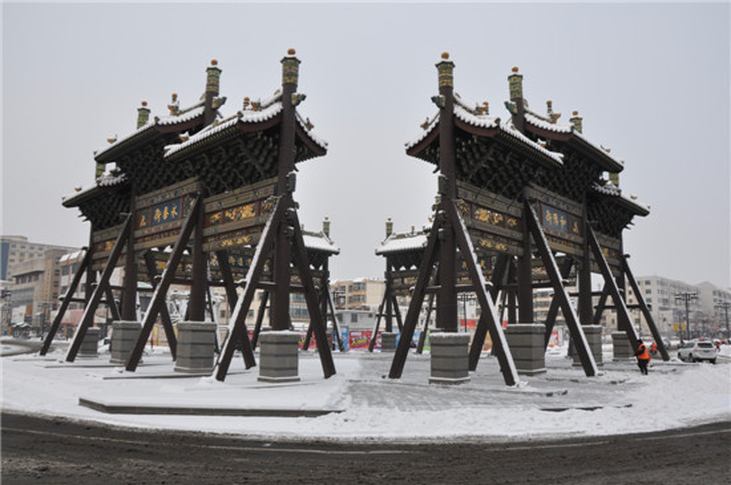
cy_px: 242
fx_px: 547
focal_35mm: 27
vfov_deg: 47.8
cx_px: 366
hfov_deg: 67.5
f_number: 13
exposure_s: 1/160
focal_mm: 18
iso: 200
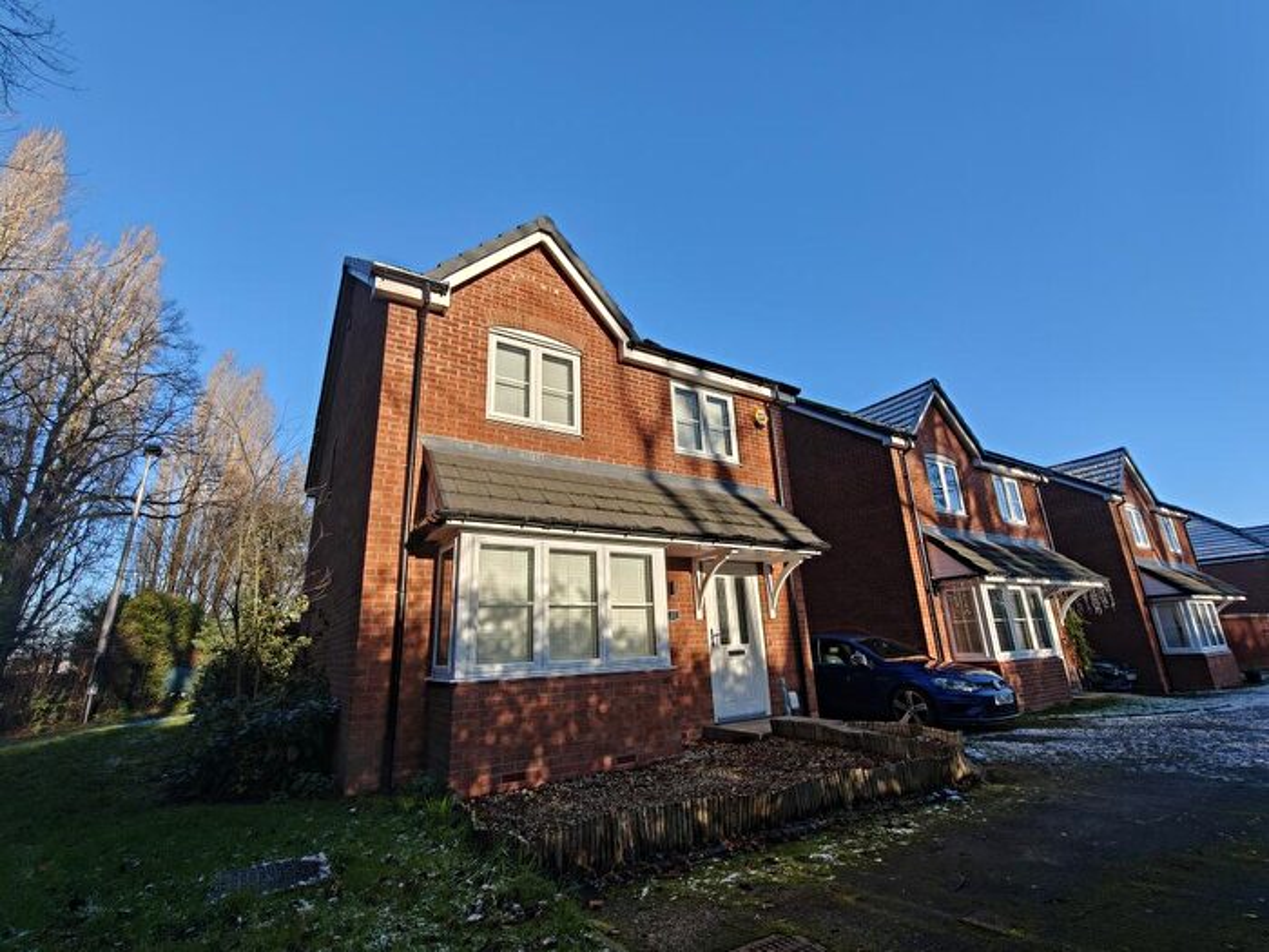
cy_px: 476
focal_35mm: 15
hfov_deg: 98.2
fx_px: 550
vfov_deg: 81.7
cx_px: 634
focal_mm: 2.3
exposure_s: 1/200
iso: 80
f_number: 2
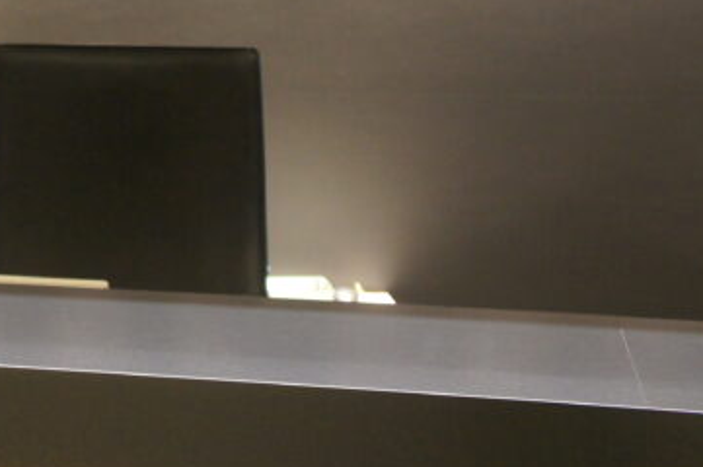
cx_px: -179
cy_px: -29
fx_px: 2076
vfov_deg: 12.6
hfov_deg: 18.1
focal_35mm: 106
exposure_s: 1/100
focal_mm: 25
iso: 1600
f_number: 4
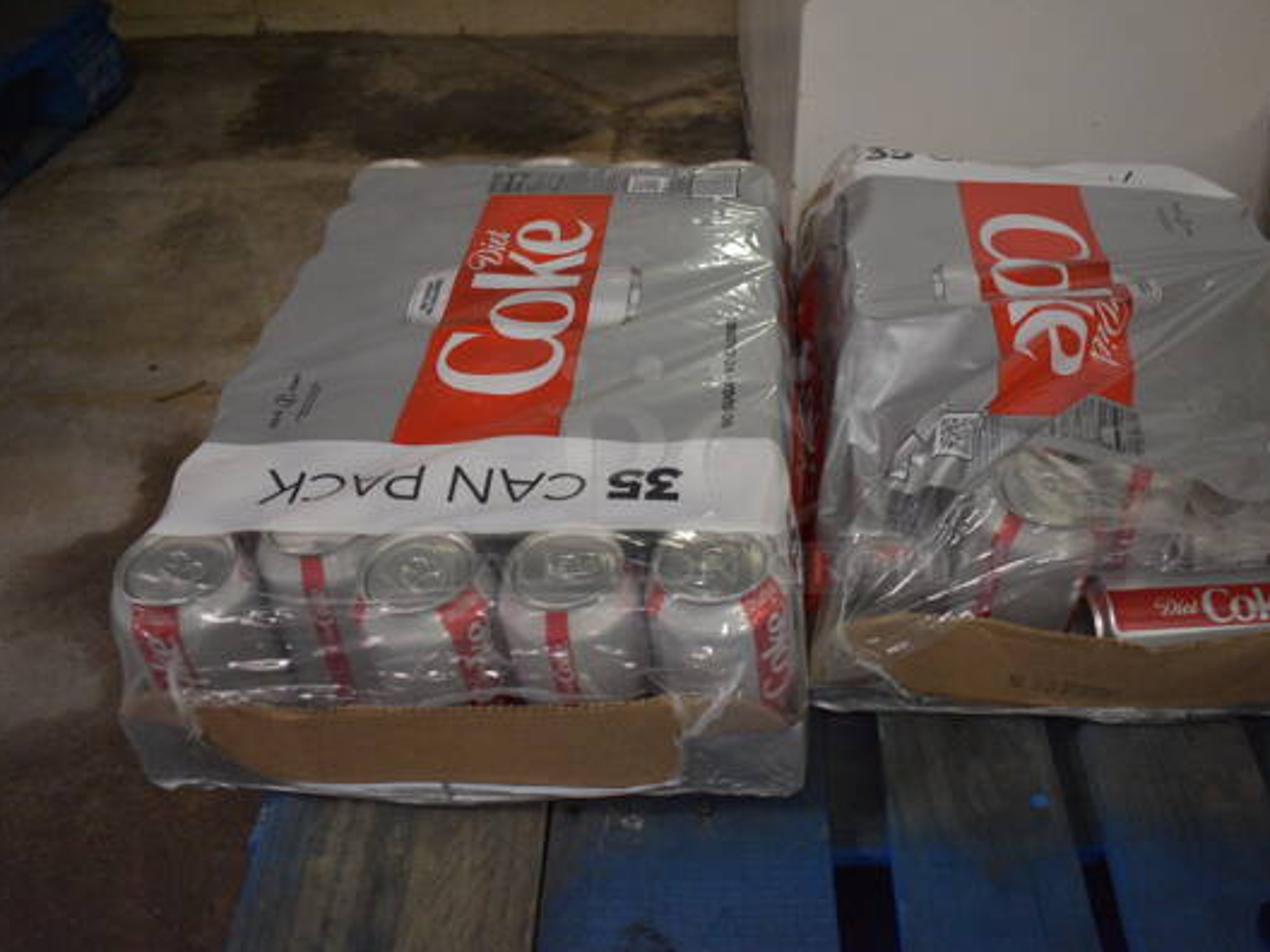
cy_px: 466
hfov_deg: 59.7
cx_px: 724
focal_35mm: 30
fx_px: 1101
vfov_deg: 46.8
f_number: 3.5
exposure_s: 1/30
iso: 2000
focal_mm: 18
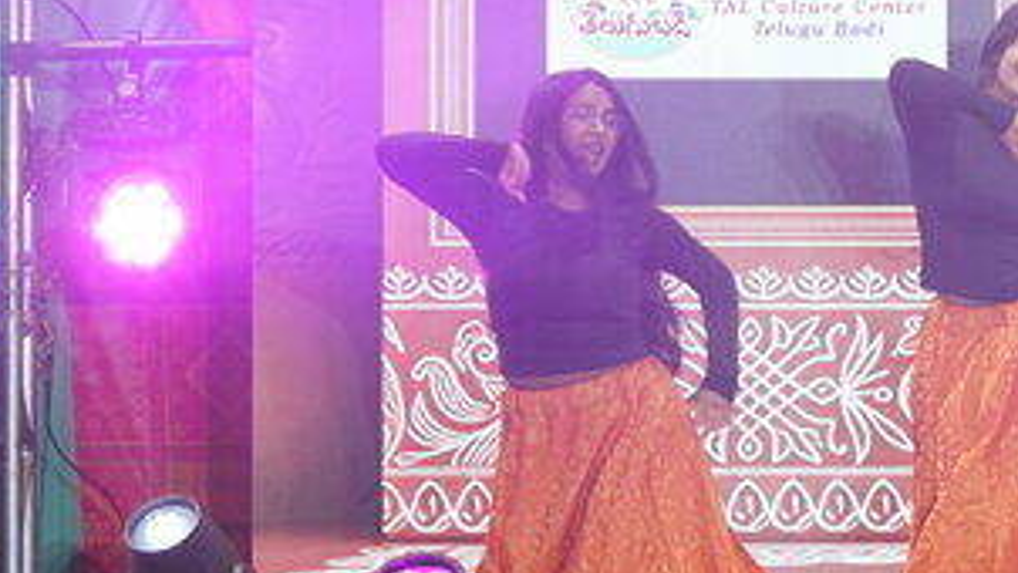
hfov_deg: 8.3
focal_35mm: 253
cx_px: 1507
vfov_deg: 4.8
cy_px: 71
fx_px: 6831
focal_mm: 76
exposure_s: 1/200
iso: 1600
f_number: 4.5
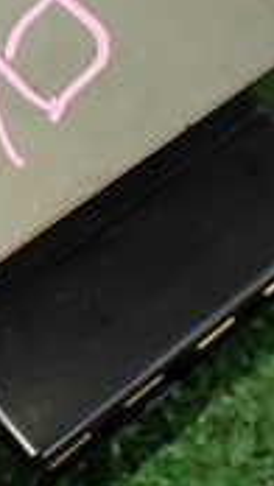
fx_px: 1458
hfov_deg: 10.6
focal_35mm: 113
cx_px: -45
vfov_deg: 18.7
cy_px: 89
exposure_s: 1/125
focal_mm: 5.4
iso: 500
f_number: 2.3
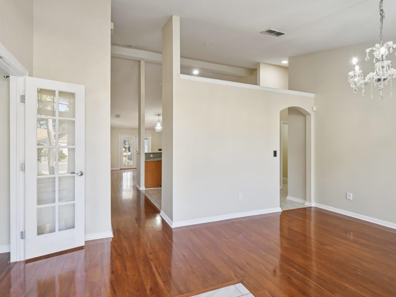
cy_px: 151
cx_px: 183
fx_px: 194
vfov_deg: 74.7
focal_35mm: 17
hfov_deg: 90.9
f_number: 8
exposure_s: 1/10
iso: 400
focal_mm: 10
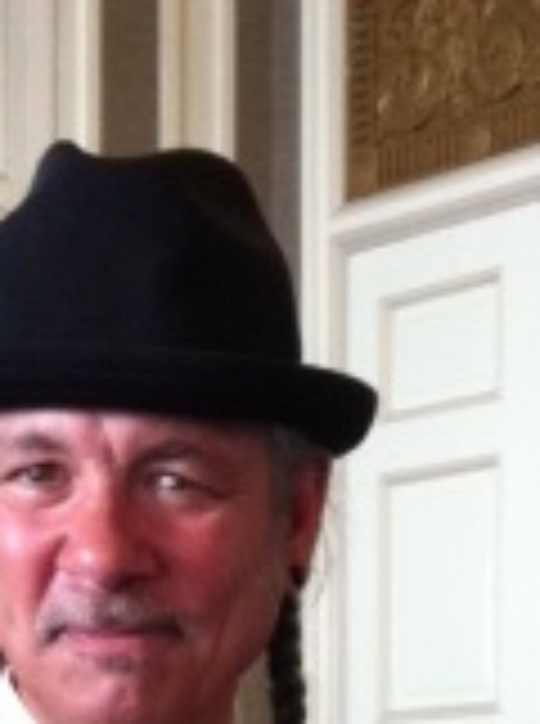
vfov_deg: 13.7
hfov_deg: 10.5
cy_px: 944
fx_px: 2903
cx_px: 544
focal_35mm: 139
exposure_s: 1/15
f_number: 2.8
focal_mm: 3.85
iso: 200
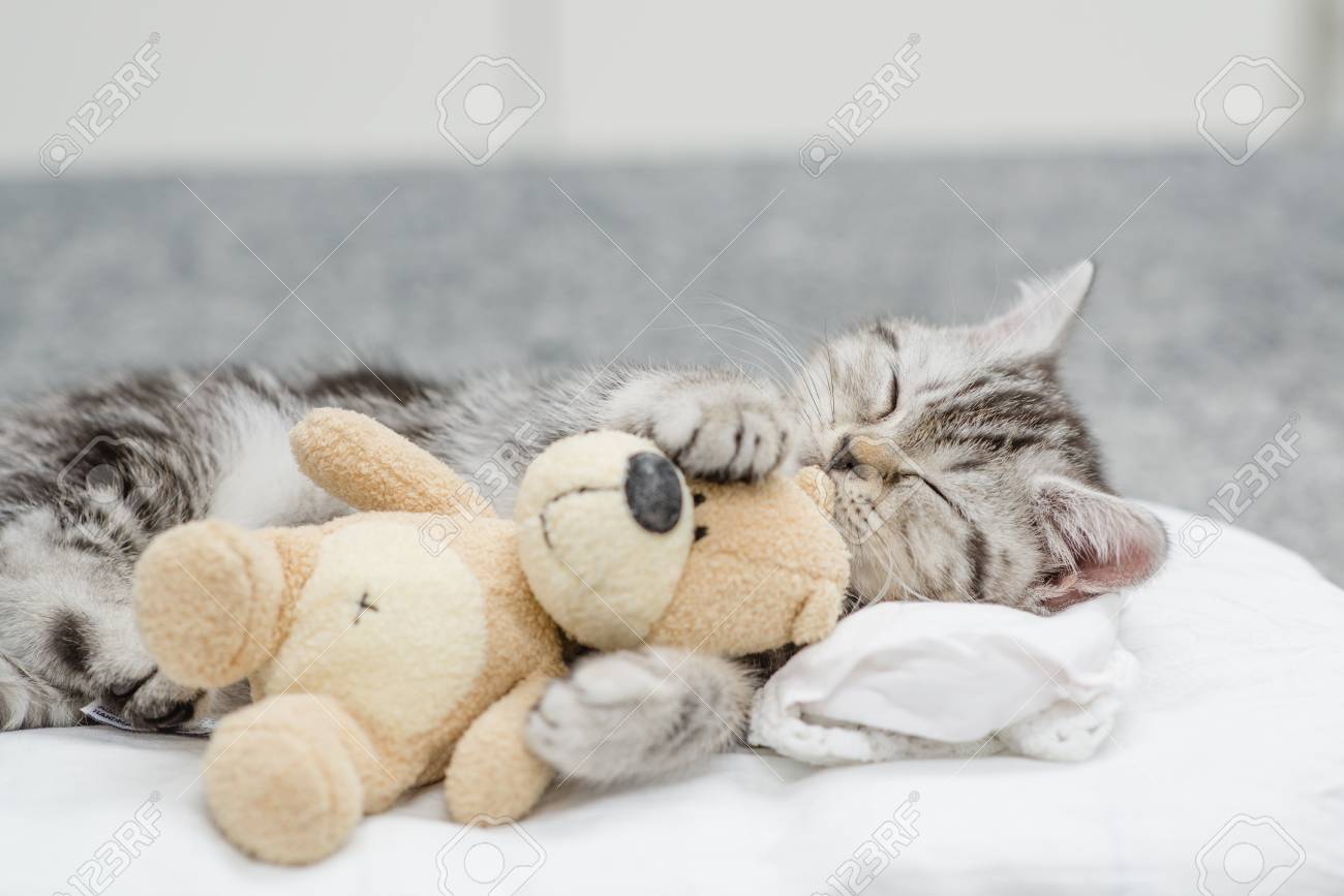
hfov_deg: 23.9
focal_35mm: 85
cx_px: 672
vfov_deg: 16.1
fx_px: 3173
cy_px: 448
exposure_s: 1/100
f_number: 2.8
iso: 400
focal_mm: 85
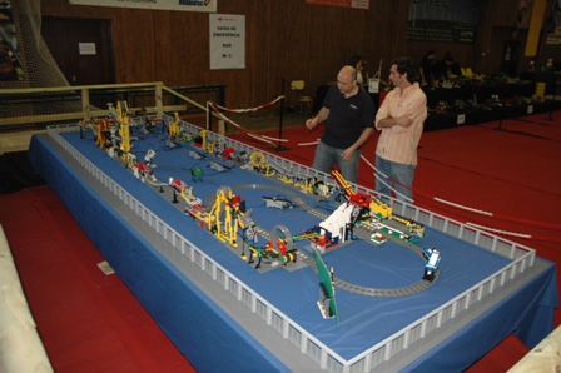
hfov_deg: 67.4
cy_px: 186
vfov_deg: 47.9
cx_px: 280
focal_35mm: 27
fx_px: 420
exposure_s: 1/60
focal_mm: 18
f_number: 3.5
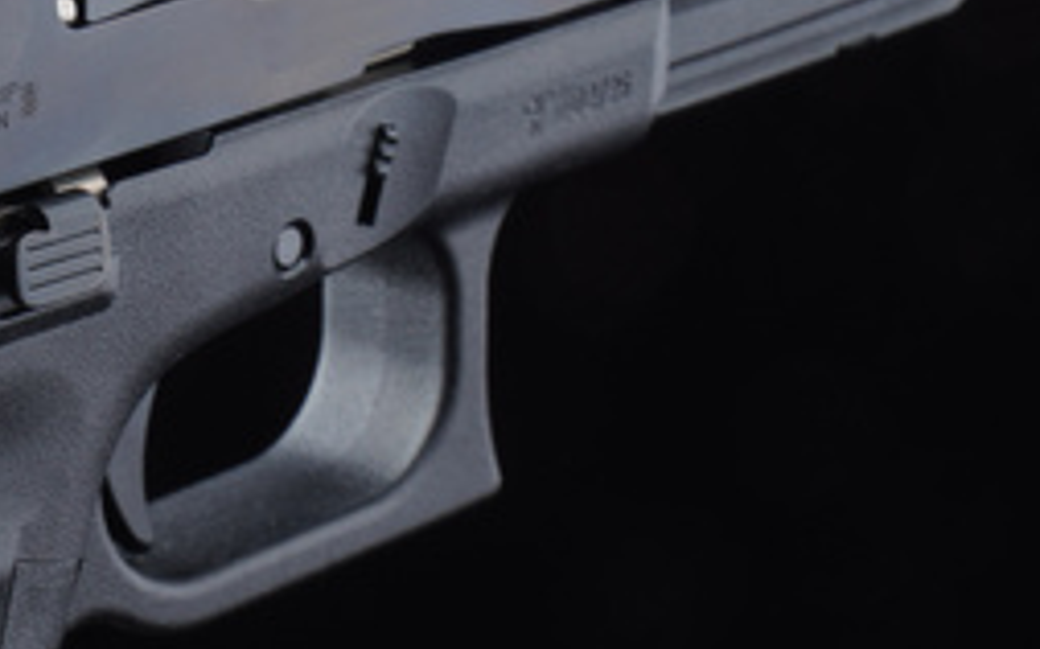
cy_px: -6
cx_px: 119
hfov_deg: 10.5
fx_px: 5639
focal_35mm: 199
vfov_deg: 6.6
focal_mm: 66
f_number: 18
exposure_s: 1/200
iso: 200
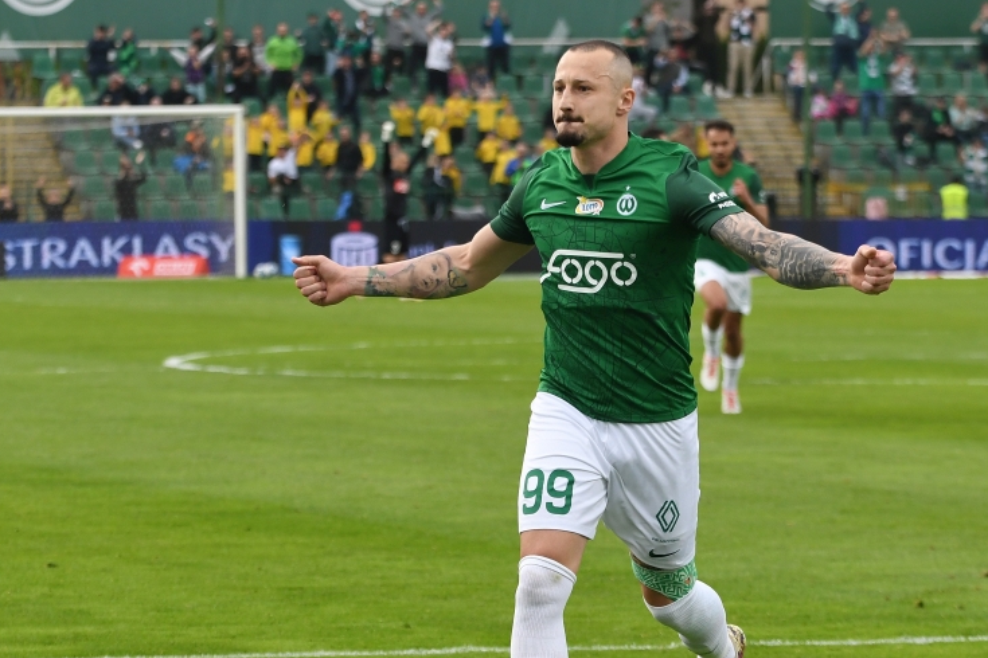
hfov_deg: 10.4
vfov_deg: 6.9
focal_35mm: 199
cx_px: 534
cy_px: 400
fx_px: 5453
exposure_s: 1/1250
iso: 560
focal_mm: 95
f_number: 3.5
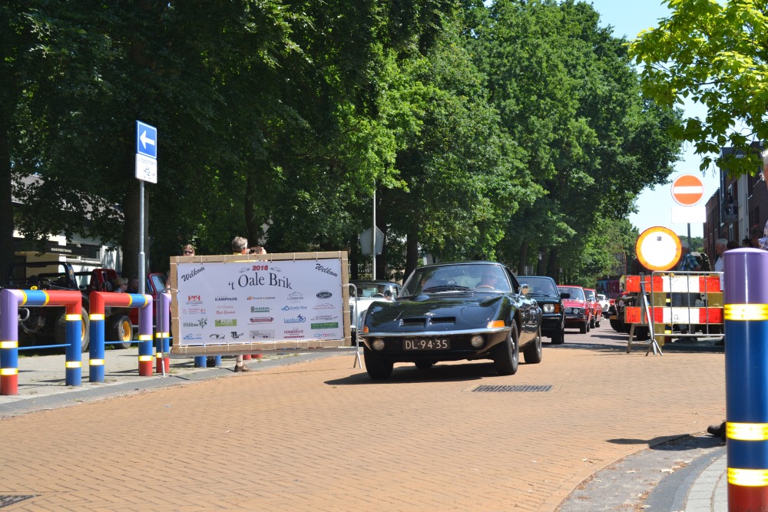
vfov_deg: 25.1
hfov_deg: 36.9
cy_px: 256
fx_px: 1152
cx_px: 384
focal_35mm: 54
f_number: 7.1
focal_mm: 36
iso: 100
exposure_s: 1/200
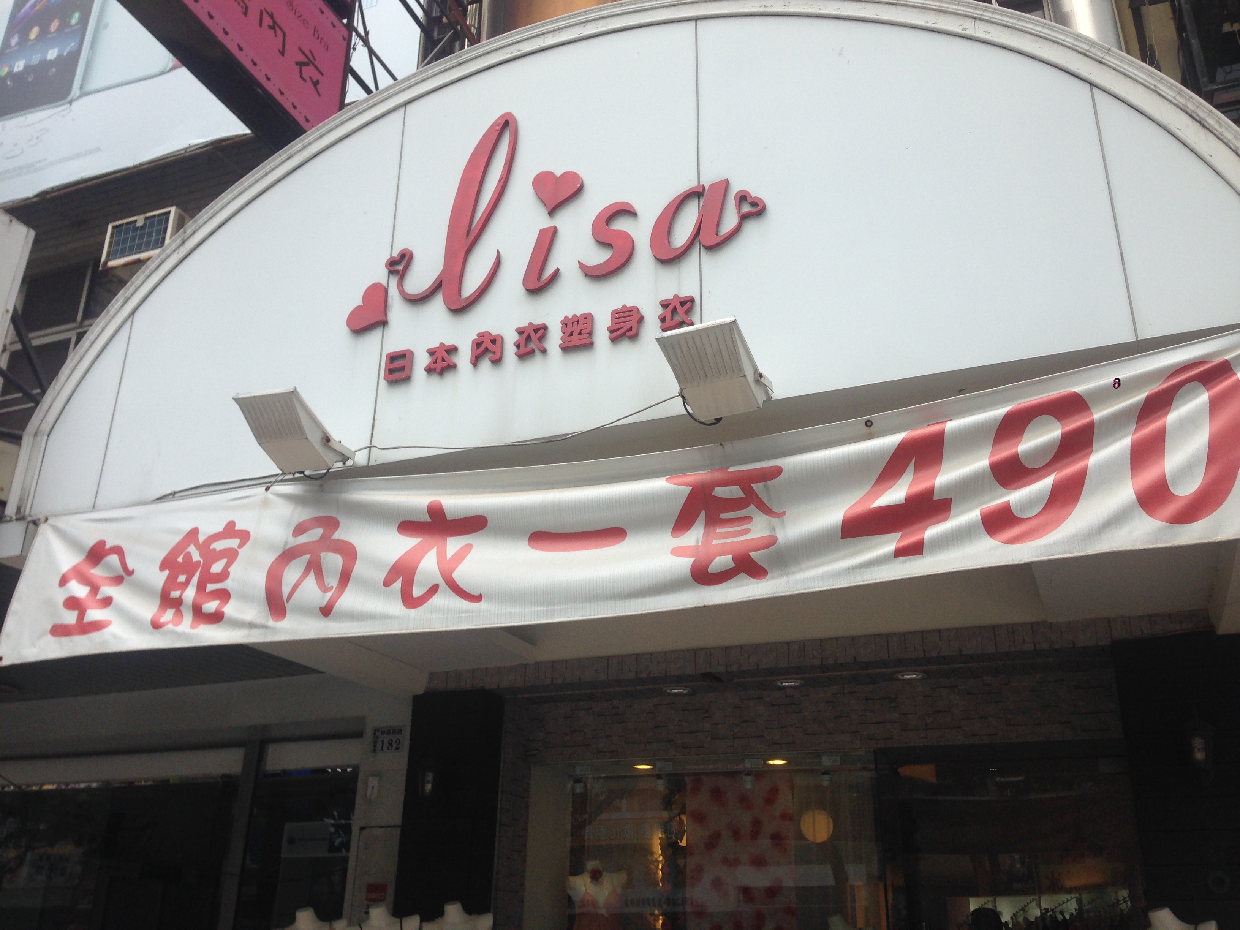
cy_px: 465
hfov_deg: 55.4
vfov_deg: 42.9
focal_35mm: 33
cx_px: 620
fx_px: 1182
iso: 50
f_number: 2.4
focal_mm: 4.12
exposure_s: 1/1043
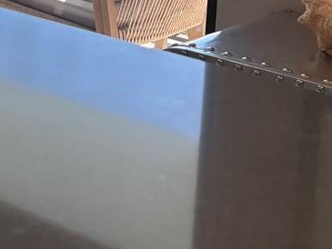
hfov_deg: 15.4
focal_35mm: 114
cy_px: -144
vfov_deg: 12.3
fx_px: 1094
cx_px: -222
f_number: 1.6
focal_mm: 5.96
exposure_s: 1/769
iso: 50
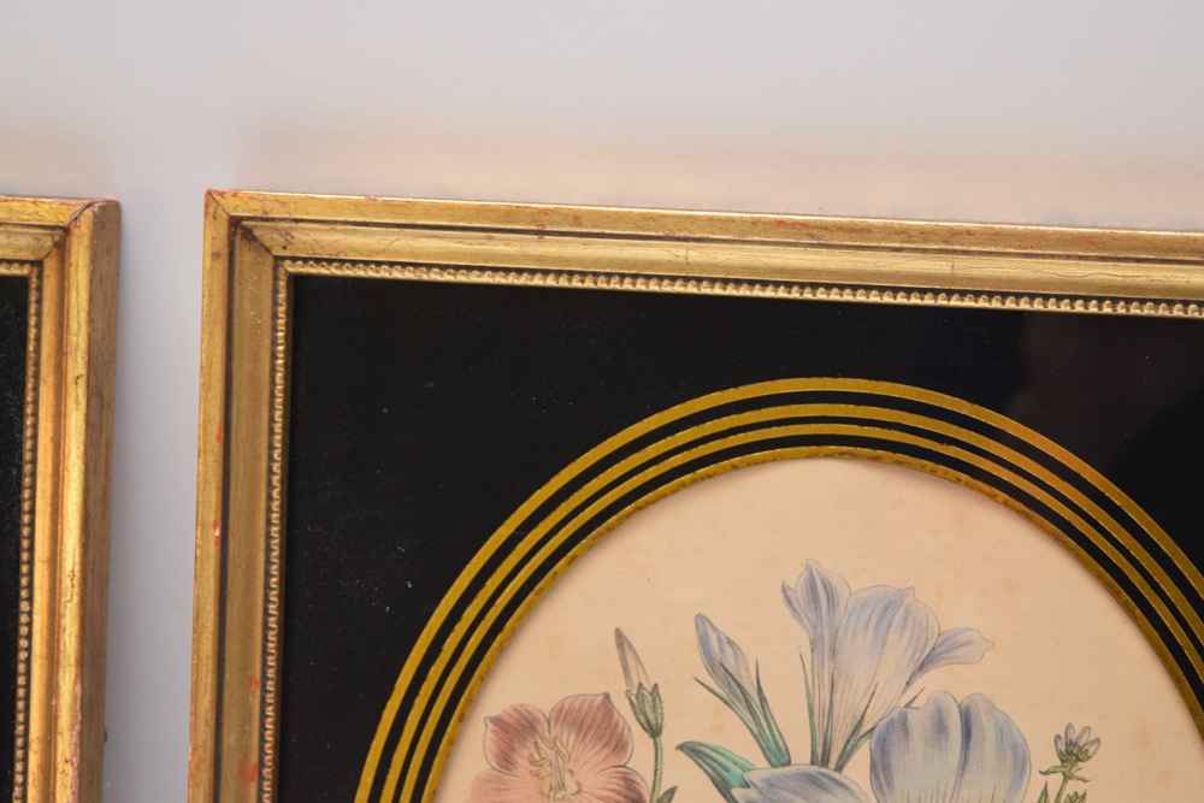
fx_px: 2759
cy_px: 402
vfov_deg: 16.6
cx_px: 602
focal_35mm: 82
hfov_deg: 24.6
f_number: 5.6
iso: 900
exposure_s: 1/60
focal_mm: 55
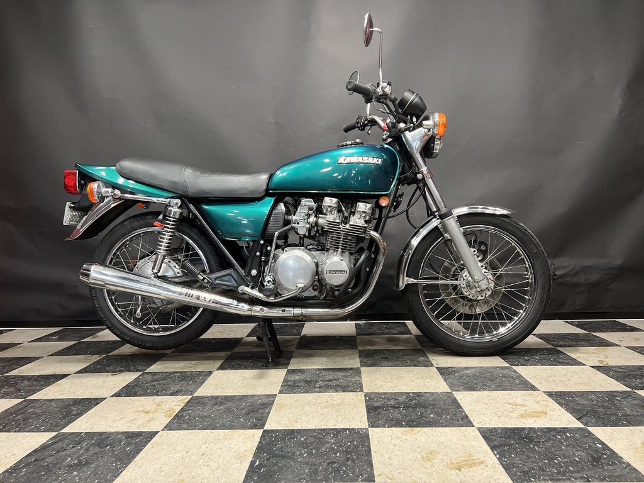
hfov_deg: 67.3
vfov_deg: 53.1
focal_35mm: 26
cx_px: 322
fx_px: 484
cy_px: 242
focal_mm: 5.7
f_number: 1.5
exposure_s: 1/60
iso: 400
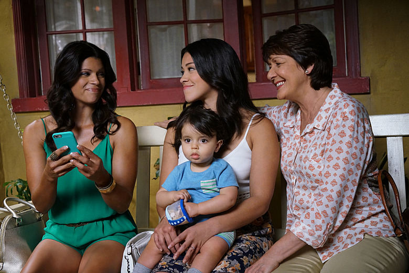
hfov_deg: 36.9
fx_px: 613
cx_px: 204
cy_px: 136
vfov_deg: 25.1
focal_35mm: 54
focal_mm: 54
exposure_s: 1/125
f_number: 5
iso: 6400
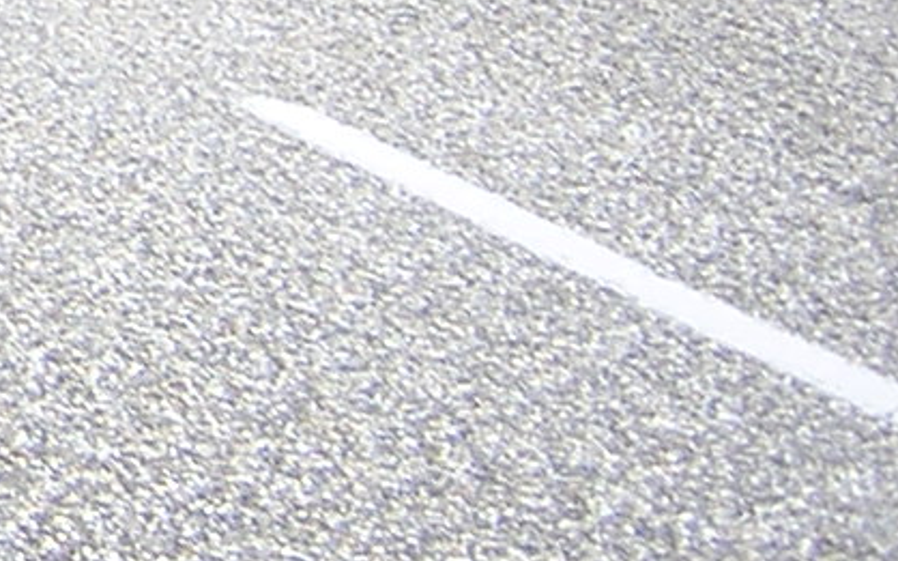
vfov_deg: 8.4
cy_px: -619
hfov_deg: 12.8
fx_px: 3572
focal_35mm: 146
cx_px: -799
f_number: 2.6
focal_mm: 4.7
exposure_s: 1/67.8
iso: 100
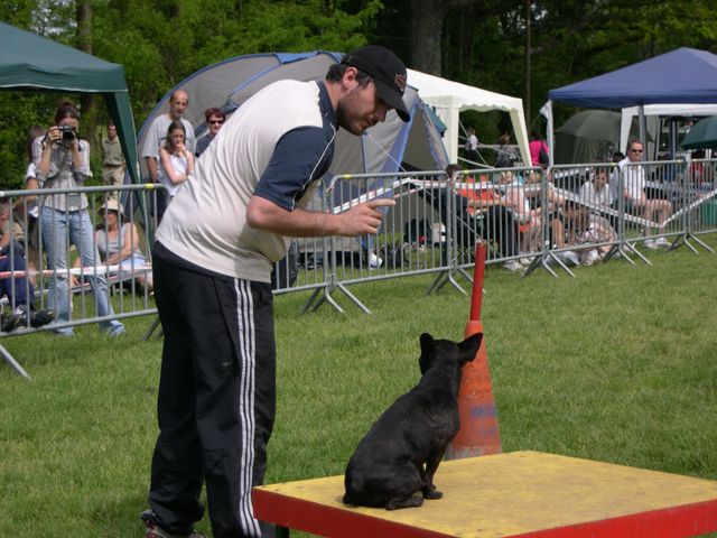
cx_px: 358
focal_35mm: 92
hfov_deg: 21.3
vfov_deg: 16.1
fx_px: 1906
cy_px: 269
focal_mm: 19.5
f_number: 4.5
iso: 100
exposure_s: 1/448
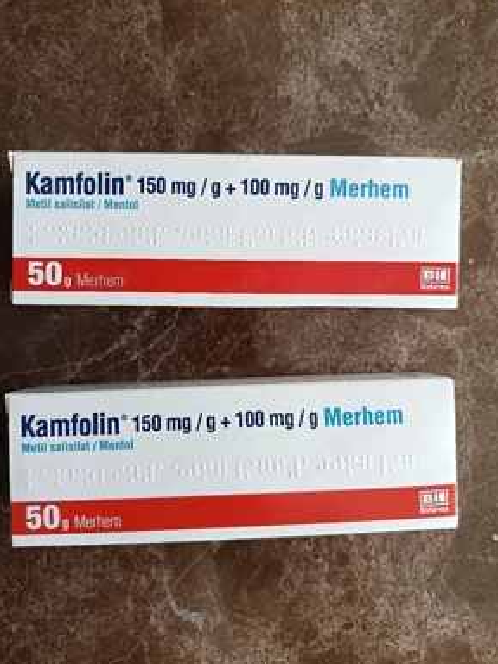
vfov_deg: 69.4
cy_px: 330
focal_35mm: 25
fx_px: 480
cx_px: 244
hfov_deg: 54.9
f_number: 1.75
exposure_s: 1/50
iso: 797
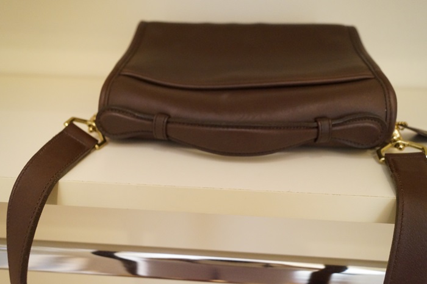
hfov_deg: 62.0
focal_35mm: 30
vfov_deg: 43.5
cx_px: 214
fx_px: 355
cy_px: 142
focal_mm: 20
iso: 2000
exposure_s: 1/60
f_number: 4
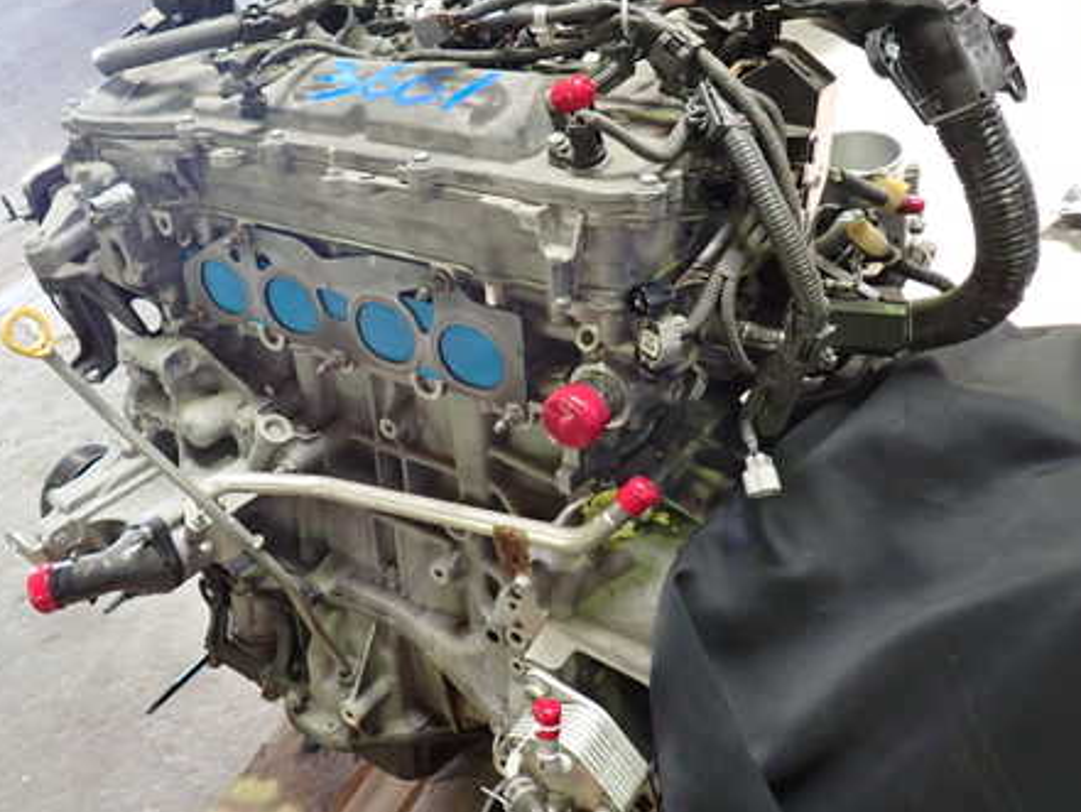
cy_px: 363
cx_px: 444
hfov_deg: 53.6
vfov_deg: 41.8
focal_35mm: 34
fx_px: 1062
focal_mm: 4.5
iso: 320
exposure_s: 1/30
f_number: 2
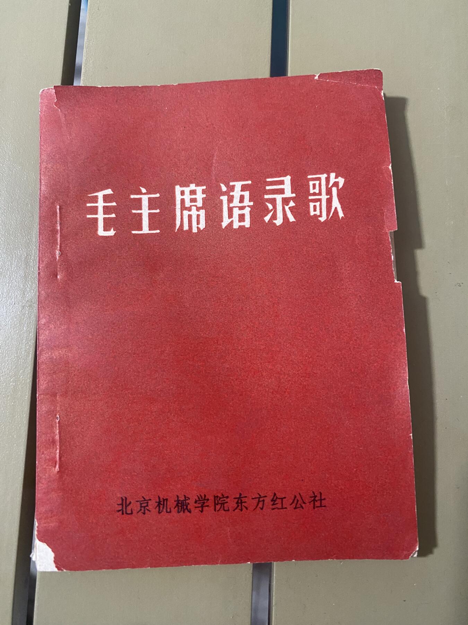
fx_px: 469
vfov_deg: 67.3
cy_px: 312
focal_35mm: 26
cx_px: 234
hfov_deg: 53.1
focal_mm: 4.25
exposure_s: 1/50
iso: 400
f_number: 1.8
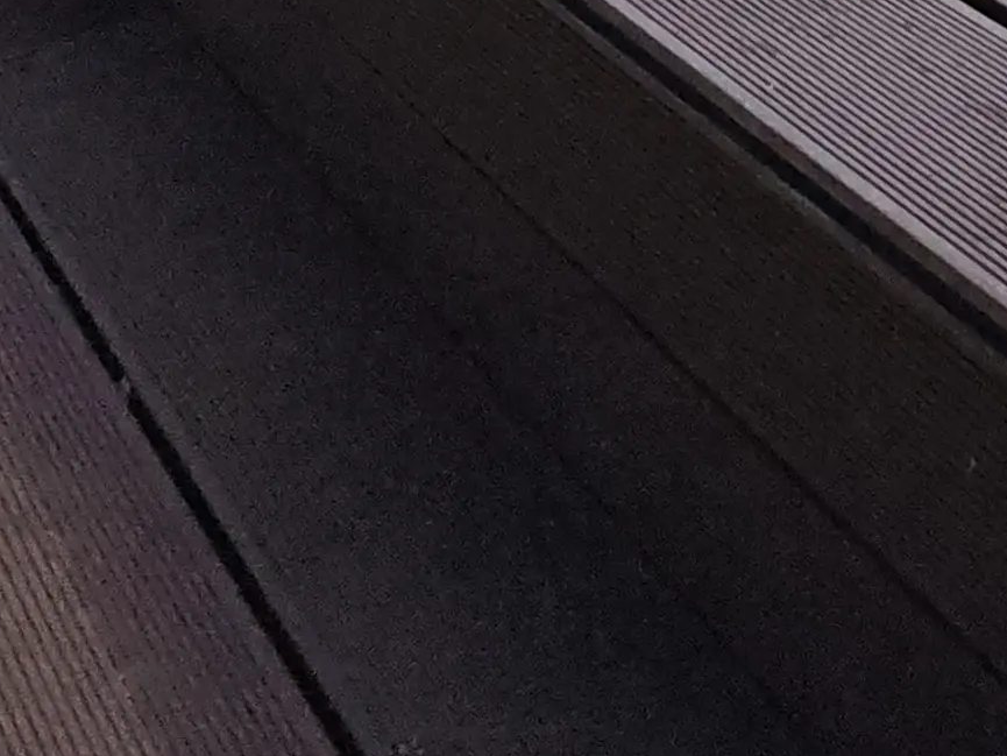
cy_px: -952
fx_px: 2153
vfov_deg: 14.6
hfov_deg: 21.5
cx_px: 1565
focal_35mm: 74
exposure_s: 1/2800
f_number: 2.2
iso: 50
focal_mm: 1.96
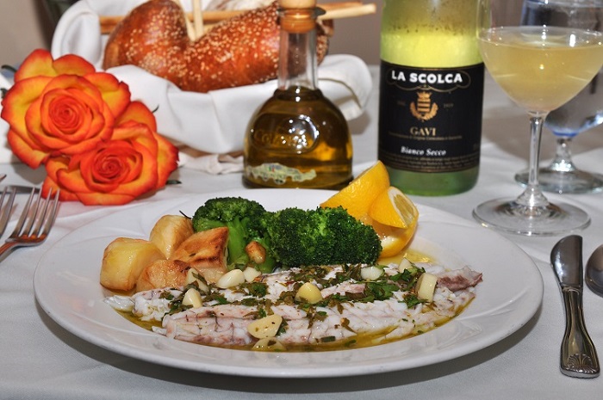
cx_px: 302
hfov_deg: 28.1
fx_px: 1205
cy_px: 200
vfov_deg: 18.9
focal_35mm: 72
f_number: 8
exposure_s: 1/40
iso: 200
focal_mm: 48
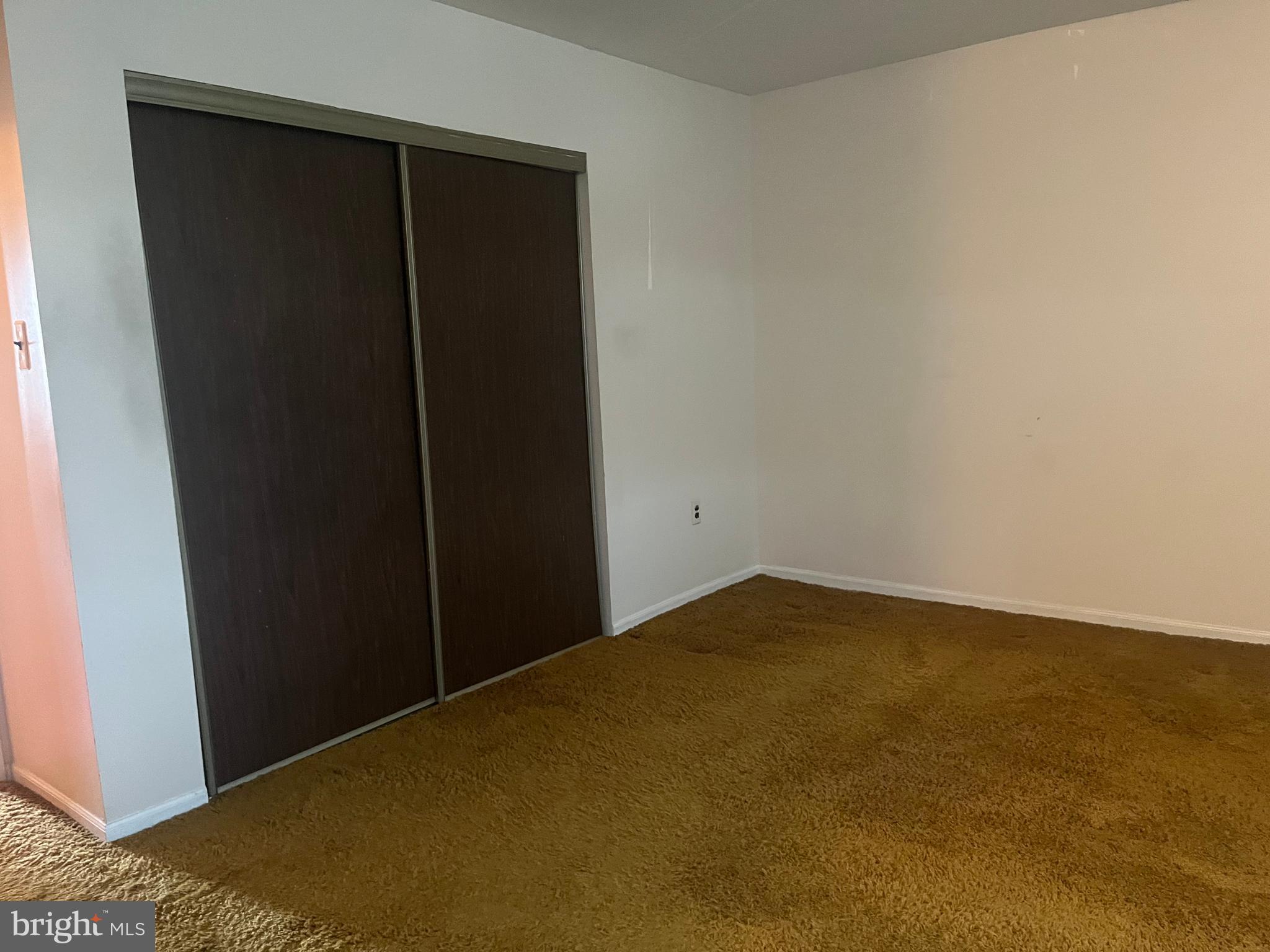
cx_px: 635
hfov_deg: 67.3
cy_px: 476
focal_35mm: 26
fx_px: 954
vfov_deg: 53.1
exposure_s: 1/30
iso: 640
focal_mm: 5.1
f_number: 1.6
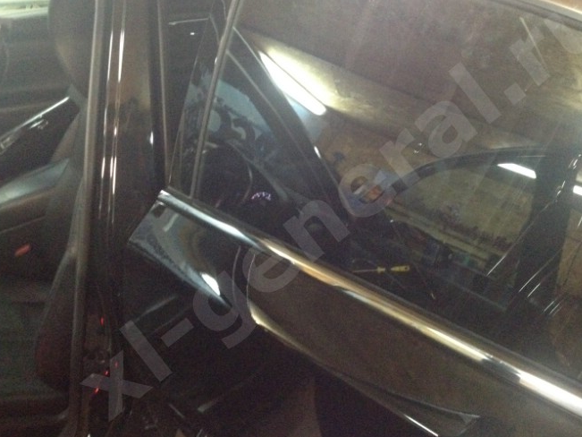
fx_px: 723
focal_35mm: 43
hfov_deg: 43.7
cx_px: 341
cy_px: 196
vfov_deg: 33.6
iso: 800
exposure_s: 1/17
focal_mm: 4.28
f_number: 2.4
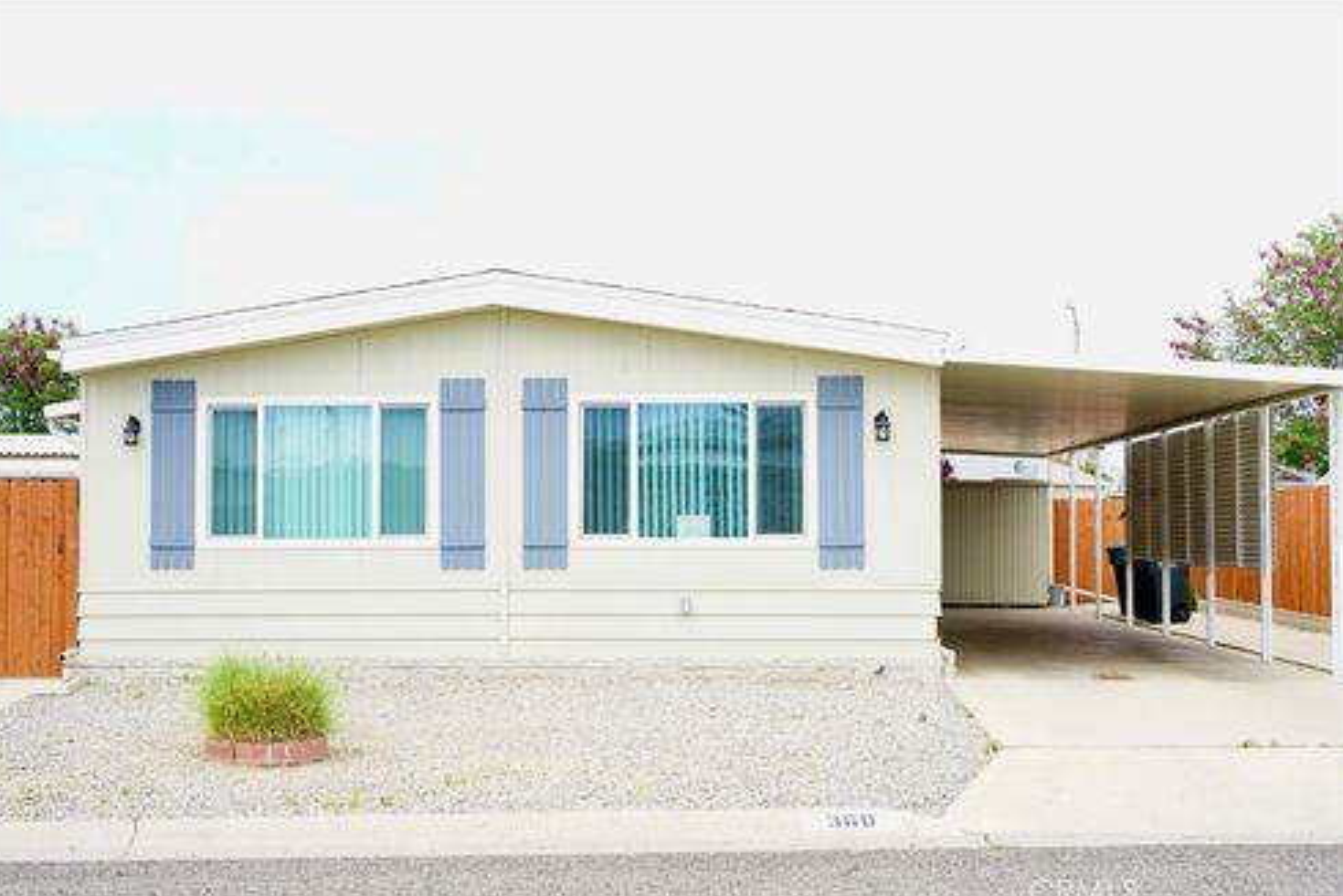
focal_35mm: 51
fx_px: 1903
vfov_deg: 26.5
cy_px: 453
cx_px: 663
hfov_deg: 38.9
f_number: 9
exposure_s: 1/60
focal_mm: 50
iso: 125
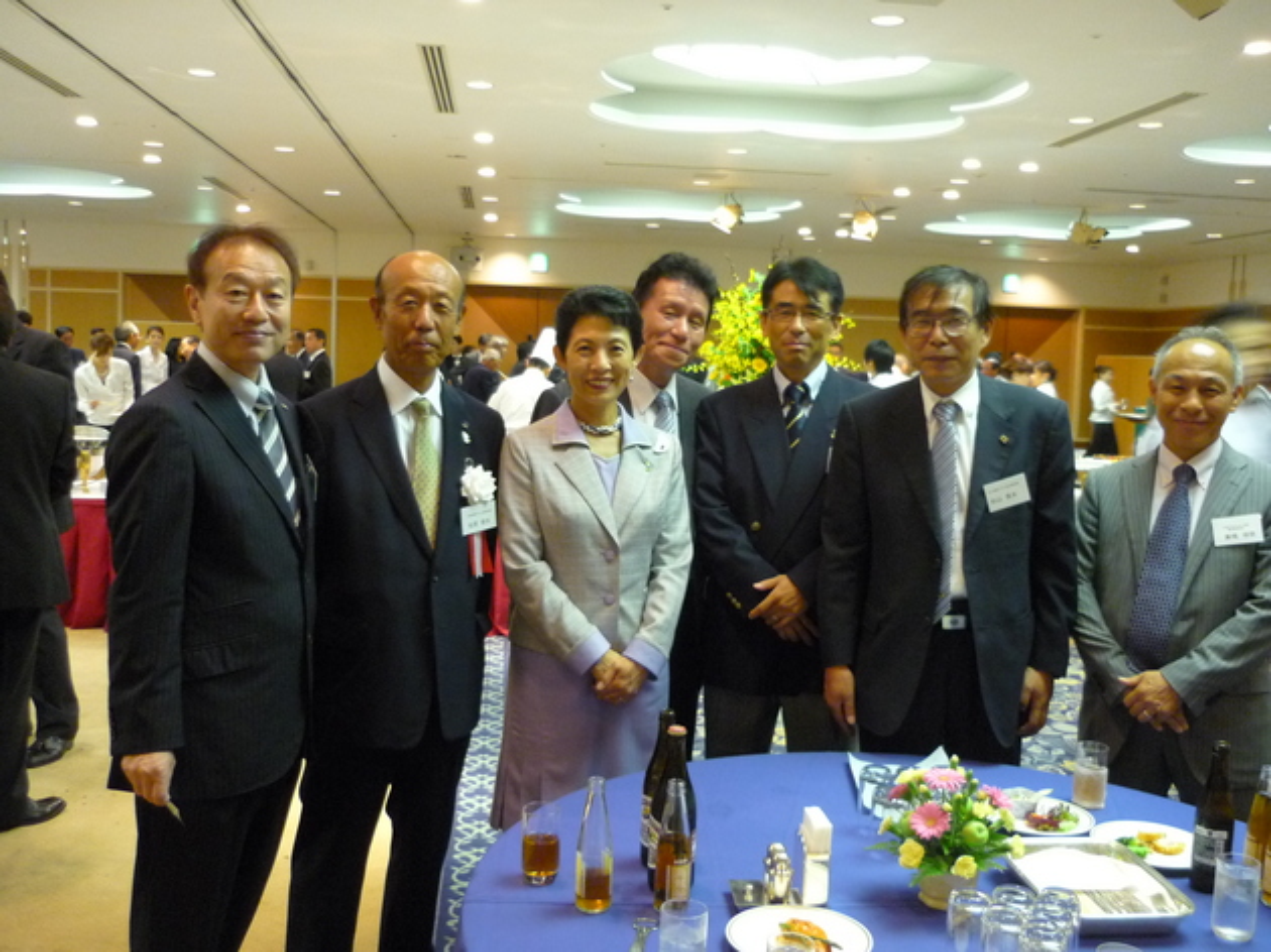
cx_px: 636
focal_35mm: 33
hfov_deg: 55.4
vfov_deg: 42.9
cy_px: 476
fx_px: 1211
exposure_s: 1/15
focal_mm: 5.5
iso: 400
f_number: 2.8
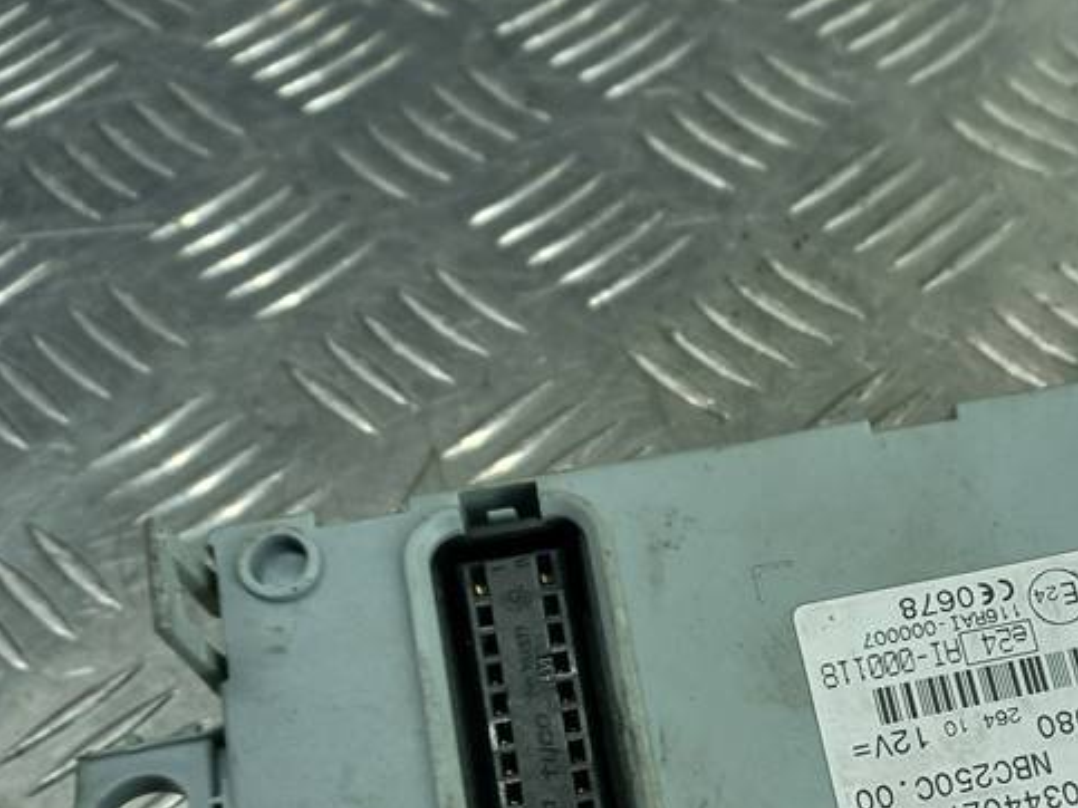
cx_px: 886
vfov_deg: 26.4
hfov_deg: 34.9
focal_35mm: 53
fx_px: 1650
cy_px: 761
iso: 40
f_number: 1.8
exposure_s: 1/50
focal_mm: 4.6
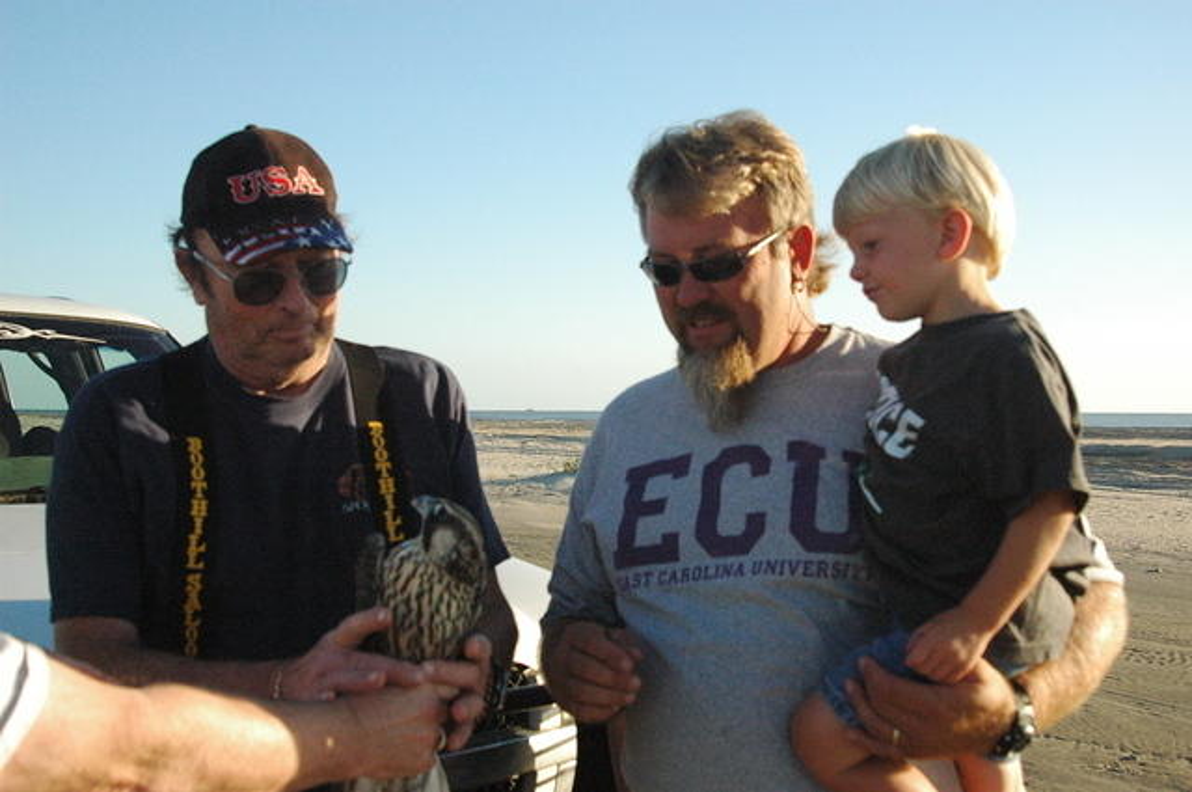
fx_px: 1736
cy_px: 396
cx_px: 596
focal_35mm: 52
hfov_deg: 37.9
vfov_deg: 25.7
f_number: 8
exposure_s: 1/2500
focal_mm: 35
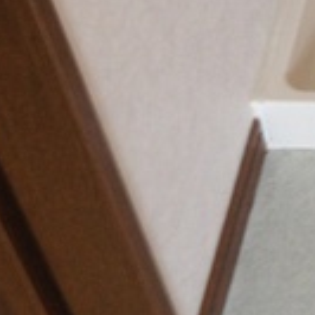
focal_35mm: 163
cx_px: 571
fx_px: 1678
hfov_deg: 10.1
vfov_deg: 10.1
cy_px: -269
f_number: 2.4
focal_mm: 4.28
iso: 80
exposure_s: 1/20
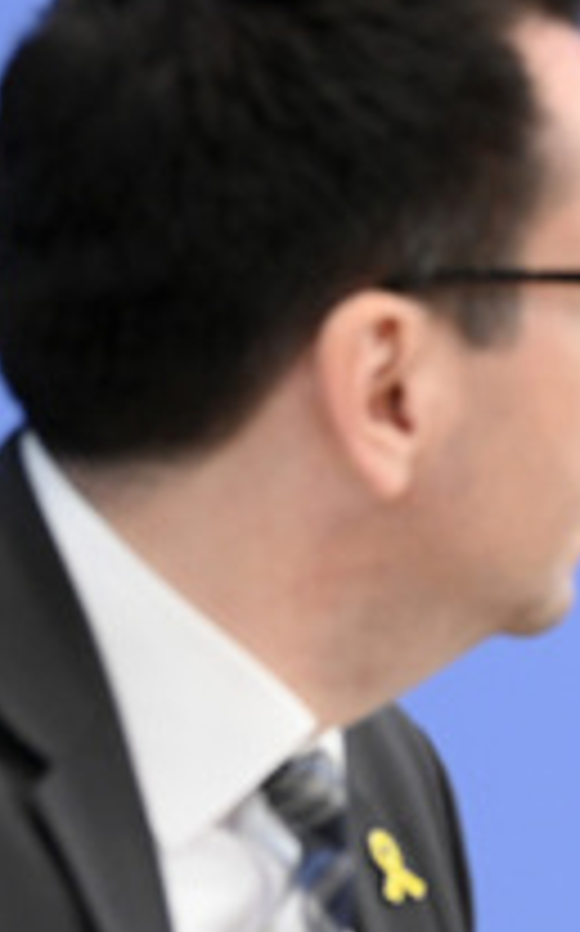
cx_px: 964
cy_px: 581
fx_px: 7324
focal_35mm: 289
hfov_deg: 4.5
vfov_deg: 7.3
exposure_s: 1/640
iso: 4000
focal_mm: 130
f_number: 5.6
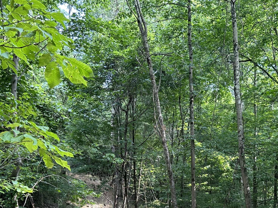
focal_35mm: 49
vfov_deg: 28.2
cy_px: 200
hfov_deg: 38.4
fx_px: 394
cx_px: 187
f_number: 1.78
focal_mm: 6.86
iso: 100
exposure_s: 1/144
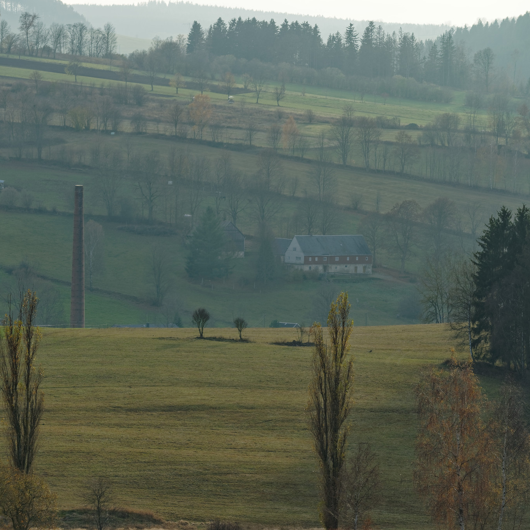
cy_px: 265
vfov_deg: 7.0
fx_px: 4316
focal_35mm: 249
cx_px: 189
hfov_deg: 7.0
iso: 100
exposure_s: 1/25
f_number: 13
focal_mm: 194.9
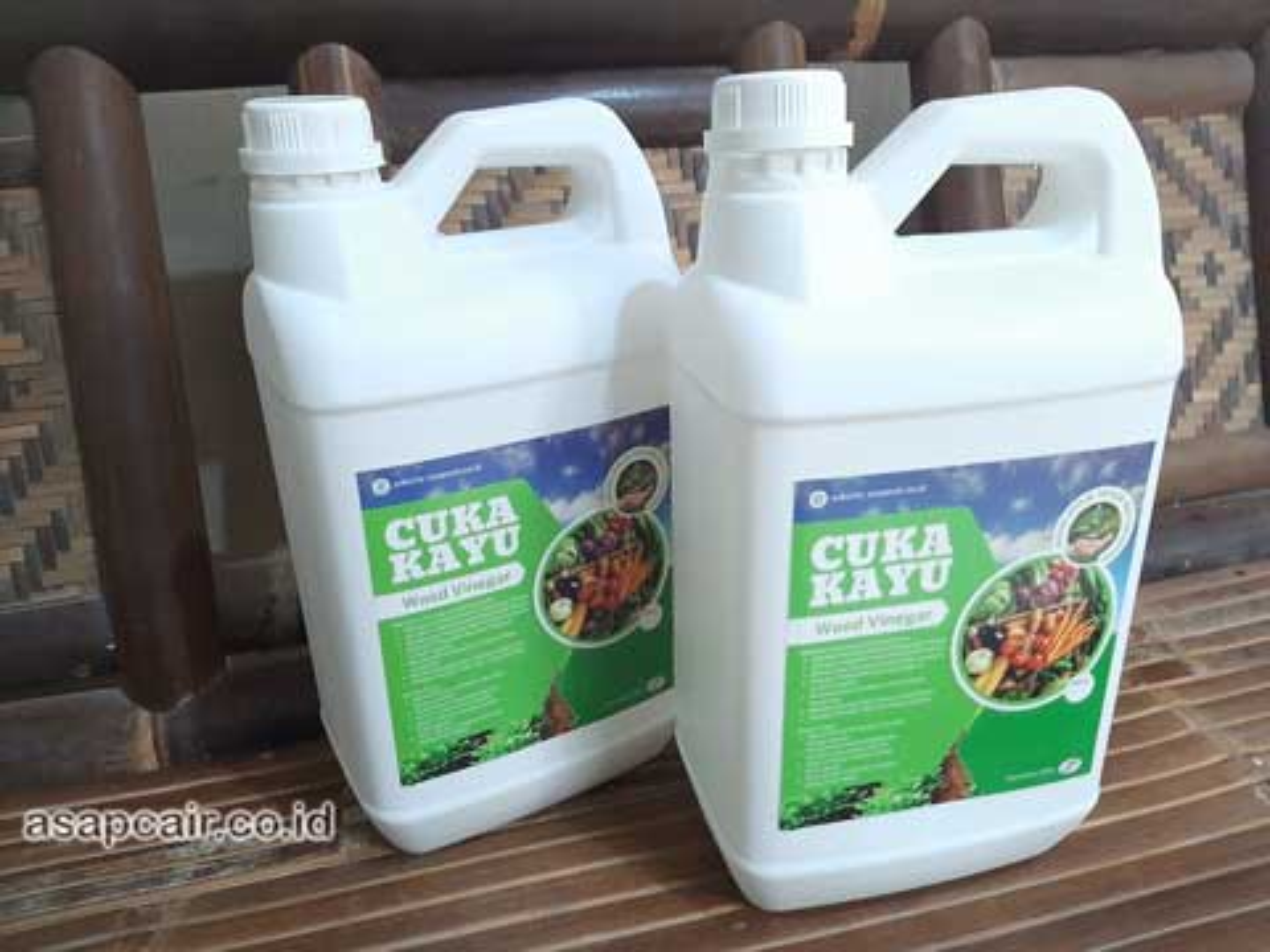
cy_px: 476
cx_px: 635
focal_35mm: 27
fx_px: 991
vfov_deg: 51.4
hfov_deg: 65.3
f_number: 1.7
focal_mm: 3.93
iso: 640
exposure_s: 1/20
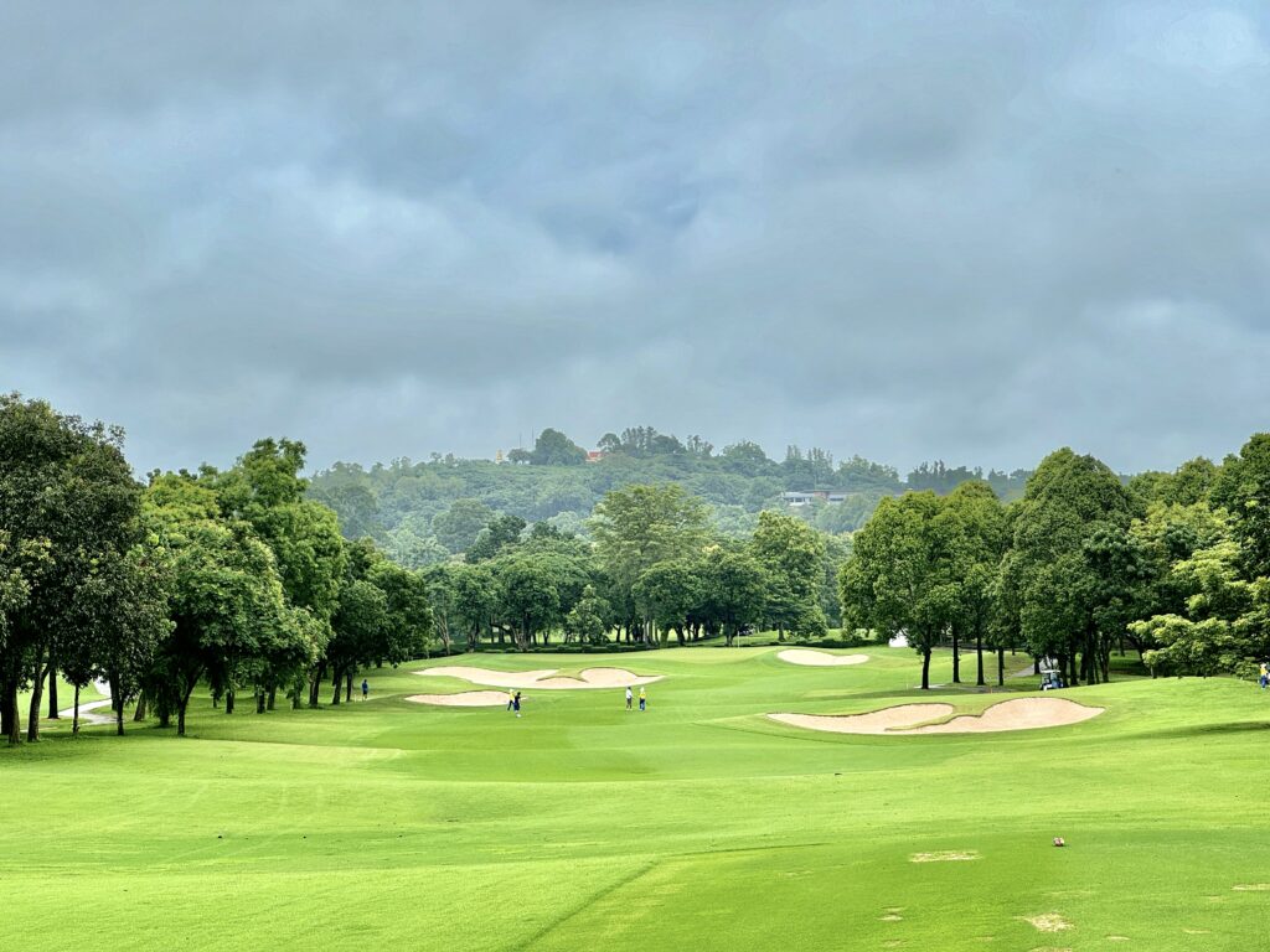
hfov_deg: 25.3
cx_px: 635
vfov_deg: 19.1
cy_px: 476
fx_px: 2825
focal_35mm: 77
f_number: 2.8
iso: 25
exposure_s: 1/166
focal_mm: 9
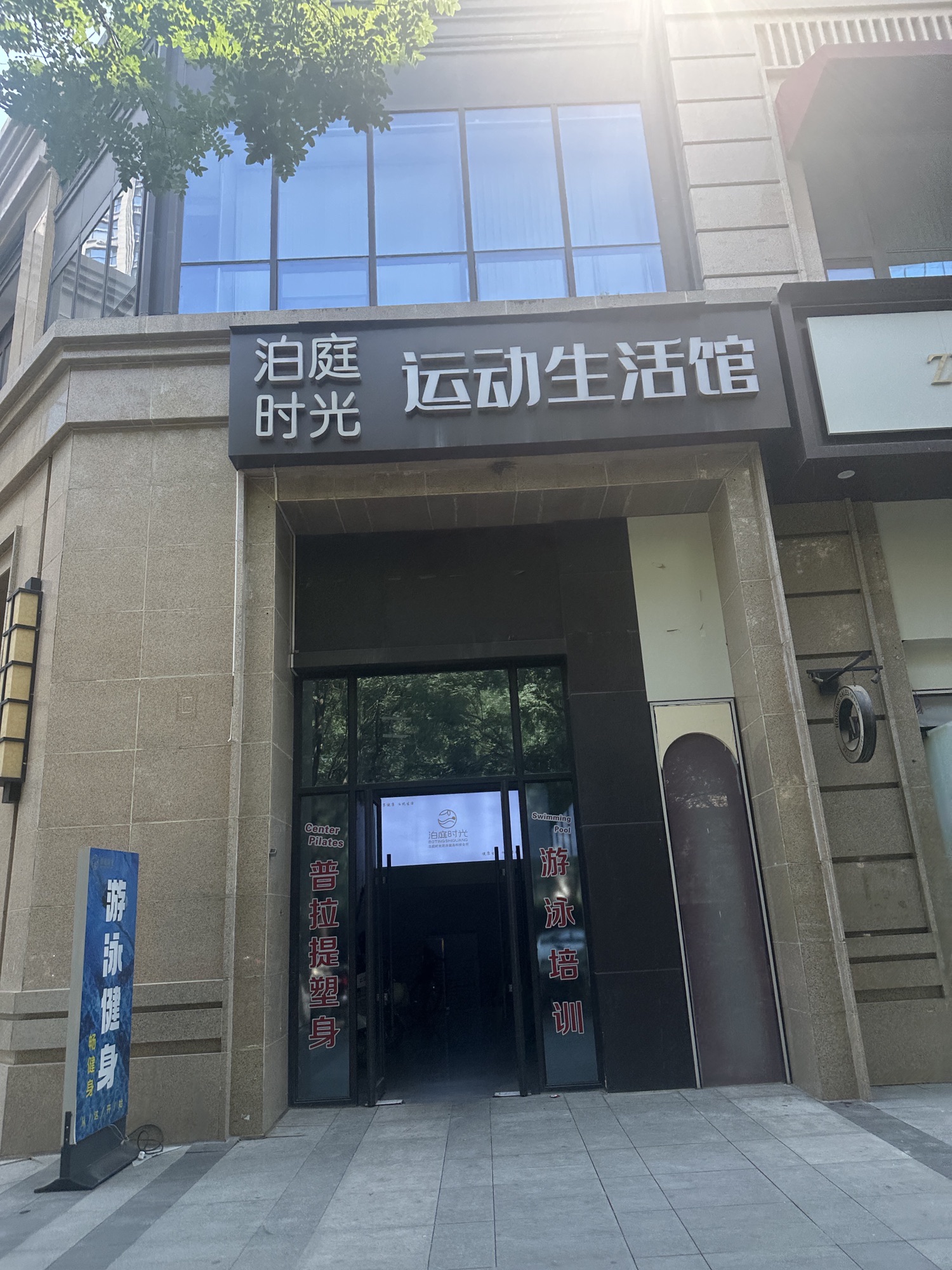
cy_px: 635
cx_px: 476
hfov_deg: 56.8
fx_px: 880
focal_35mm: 24
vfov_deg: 71.6
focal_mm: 6.86
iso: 80
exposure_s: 1/1779
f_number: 1.78
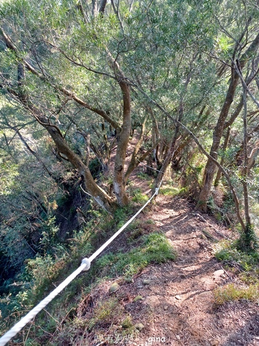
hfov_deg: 54.9
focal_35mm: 25
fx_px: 249
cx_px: 130
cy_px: 173
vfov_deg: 69.4
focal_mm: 4.6
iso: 100
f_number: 1.8
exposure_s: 1/60
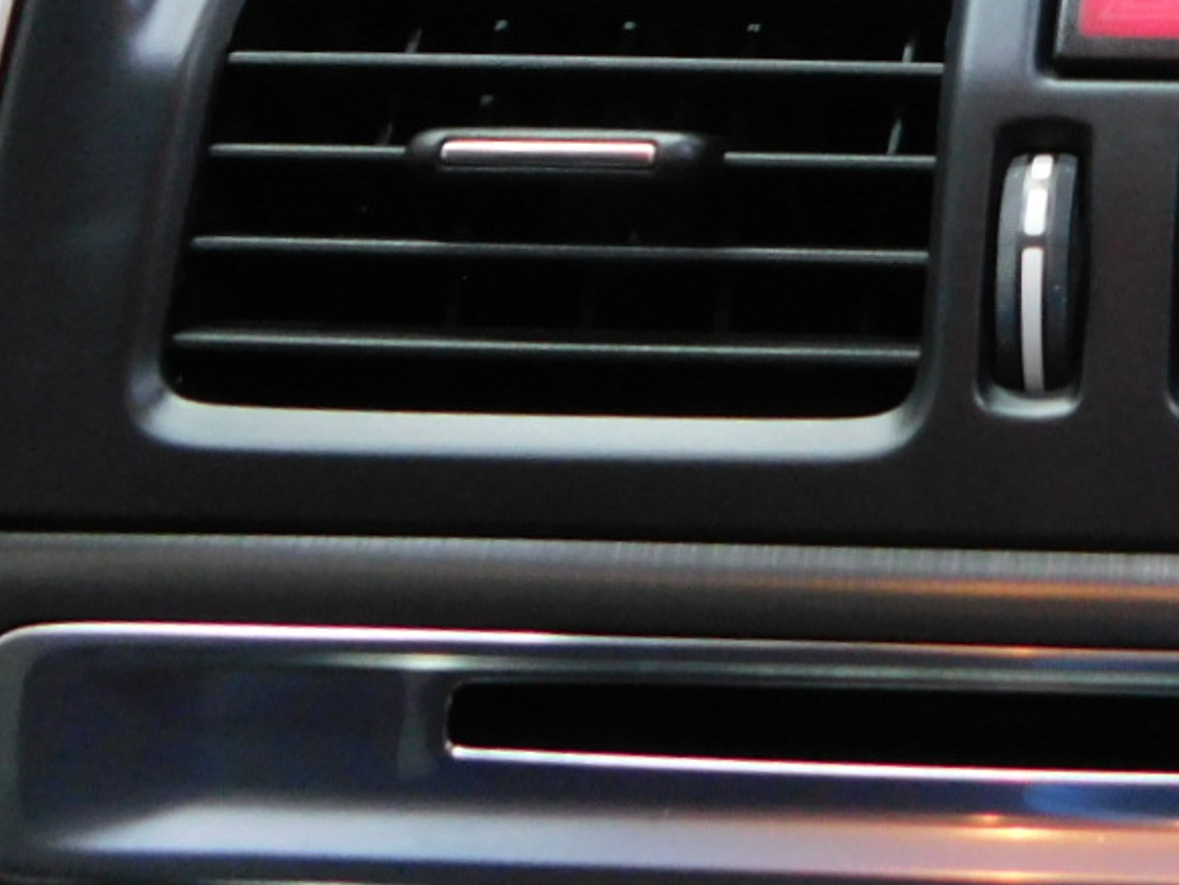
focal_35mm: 63
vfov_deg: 21.2
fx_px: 2146
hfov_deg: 27.8
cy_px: -251
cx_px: 1330
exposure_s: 1/15
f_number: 3
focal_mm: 4
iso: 400
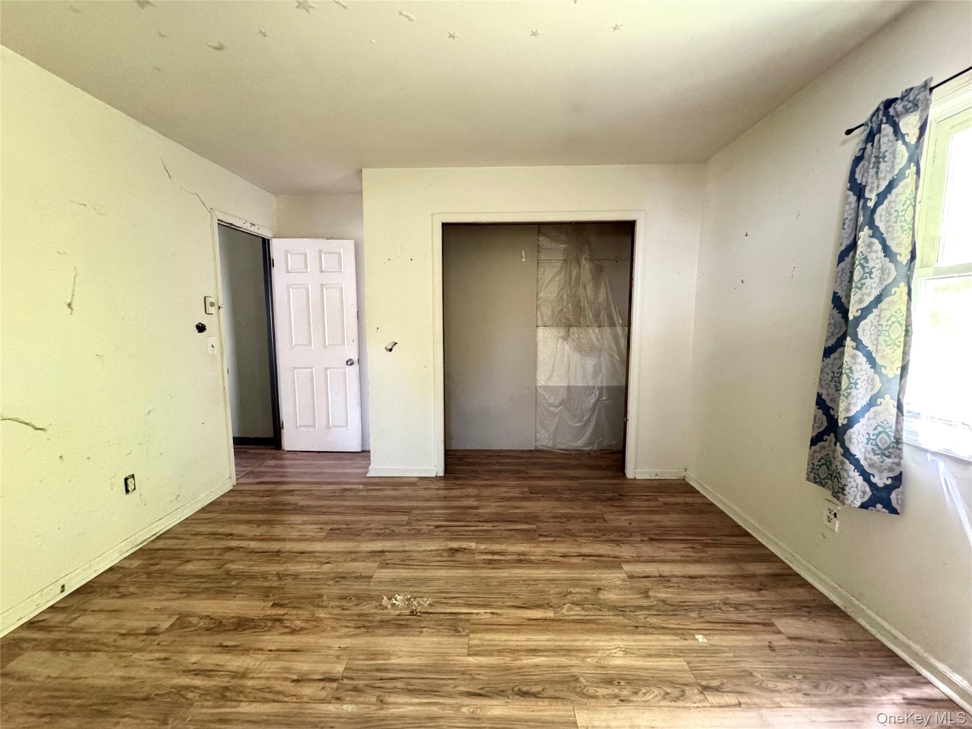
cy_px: 364
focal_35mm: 14
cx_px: 486
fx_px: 393
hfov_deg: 102.1
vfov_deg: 85.7
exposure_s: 1/60
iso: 800
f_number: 2.2
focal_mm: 2.22
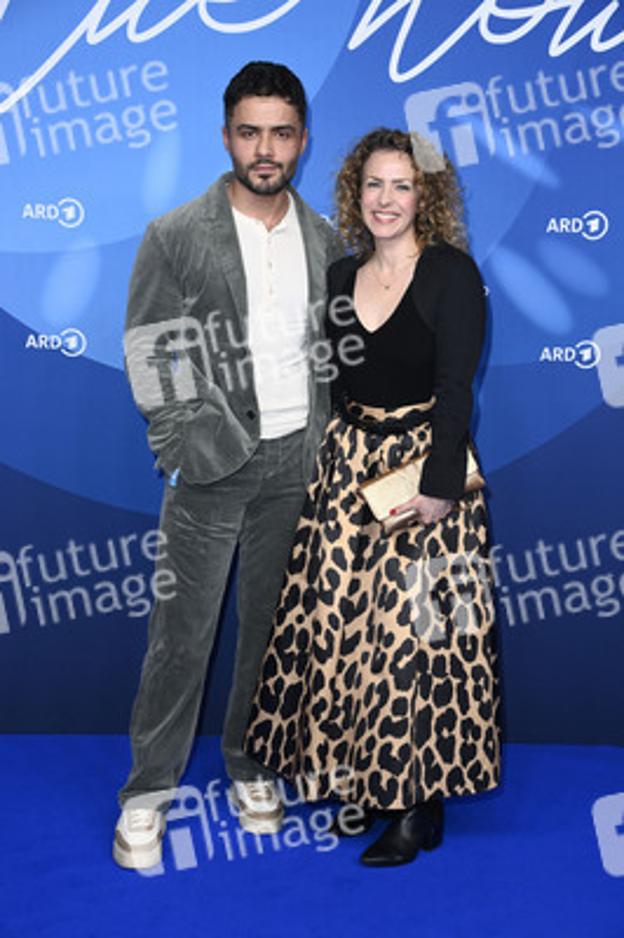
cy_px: 469
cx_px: 312
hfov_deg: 21.9
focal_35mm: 62
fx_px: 1615
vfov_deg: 32.4
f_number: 5.6
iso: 1000
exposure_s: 1/250
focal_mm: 62
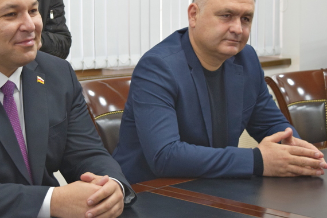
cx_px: 112
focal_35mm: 80
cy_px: 106
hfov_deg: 25.2
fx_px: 727
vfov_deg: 17.1
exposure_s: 1/60
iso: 900
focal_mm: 38
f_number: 4.8
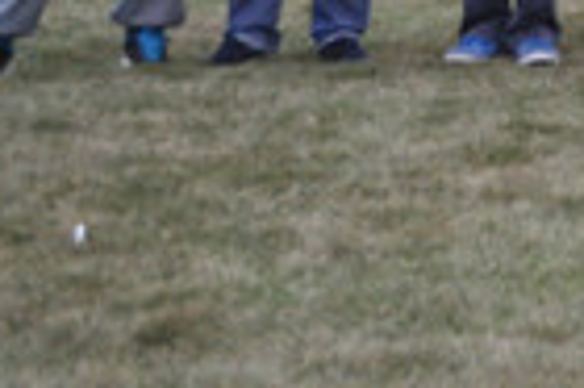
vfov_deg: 9.8
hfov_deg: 14.1
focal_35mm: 129
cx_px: 1055
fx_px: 2090
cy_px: -417
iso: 1400
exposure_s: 1/500
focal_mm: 20
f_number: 3.8
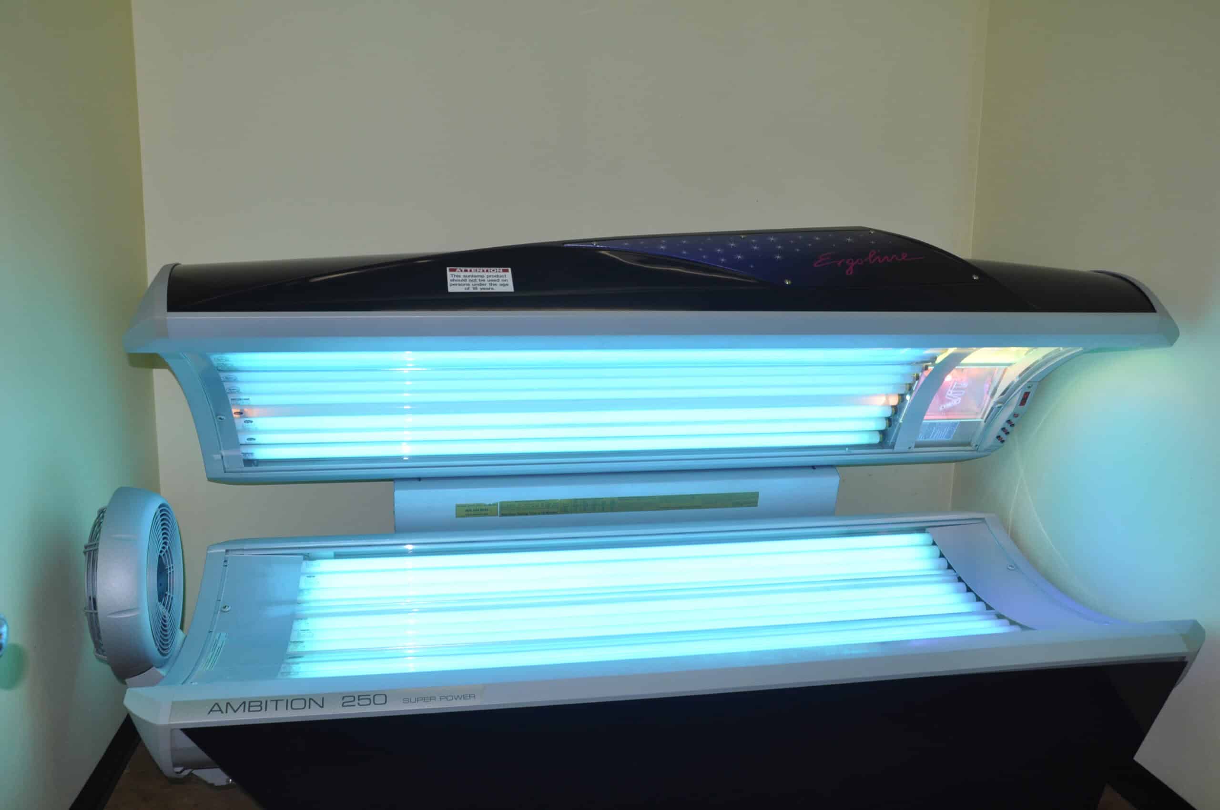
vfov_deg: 41.6
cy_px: 405
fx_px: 1066
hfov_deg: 59.6
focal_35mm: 32
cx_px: 610
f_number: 7.1
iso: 320
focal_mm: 21
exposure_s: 1/200
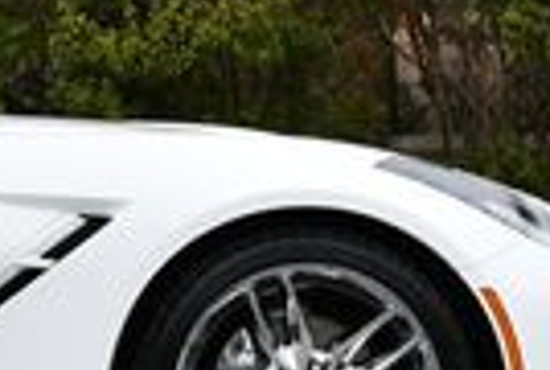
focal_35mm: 497
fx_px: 7610
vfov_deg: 2.8
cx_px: -488
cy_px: -95
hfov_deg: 4.1
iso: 180
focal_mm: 52
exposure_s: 1/250
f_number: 8
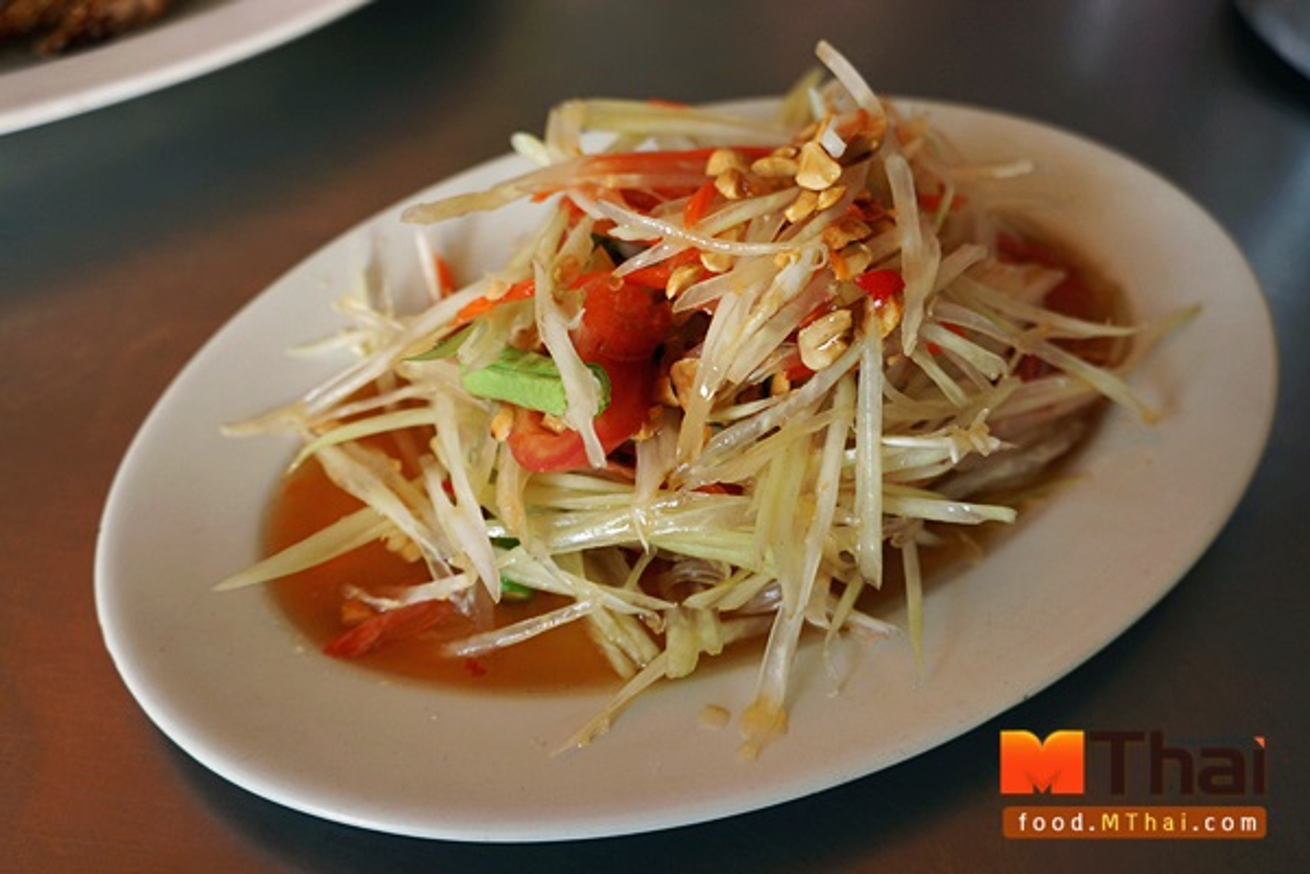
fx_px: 1201
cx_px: 655
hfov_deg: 57.2
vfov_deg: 40.0
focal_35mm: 33
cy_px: 437
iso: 100
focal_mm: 22
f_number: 4.5
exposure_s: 1/80
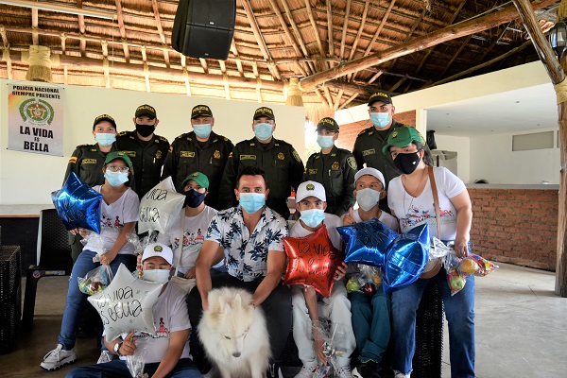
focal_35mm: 30
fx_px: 472
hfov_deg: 61.9
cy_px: 189
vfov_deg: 43.6
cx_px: 284
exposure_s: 1/60
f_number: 4
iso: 400
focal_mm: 20
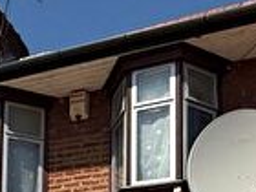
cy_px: 332
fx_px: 518
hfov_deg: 27.3
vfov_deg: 17.5
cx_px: 59
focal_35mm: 70
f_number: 2.2
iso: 50
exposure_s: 1/2976
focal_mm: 2.22
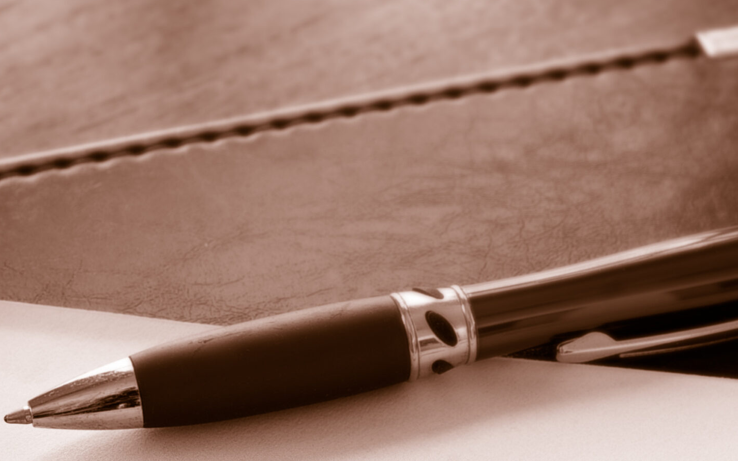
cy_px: 399
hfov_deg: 15.2
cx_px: 465
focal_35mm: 137
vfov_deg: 9.5
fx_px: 2756
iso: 200
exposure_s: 1
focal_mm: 50
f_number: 11
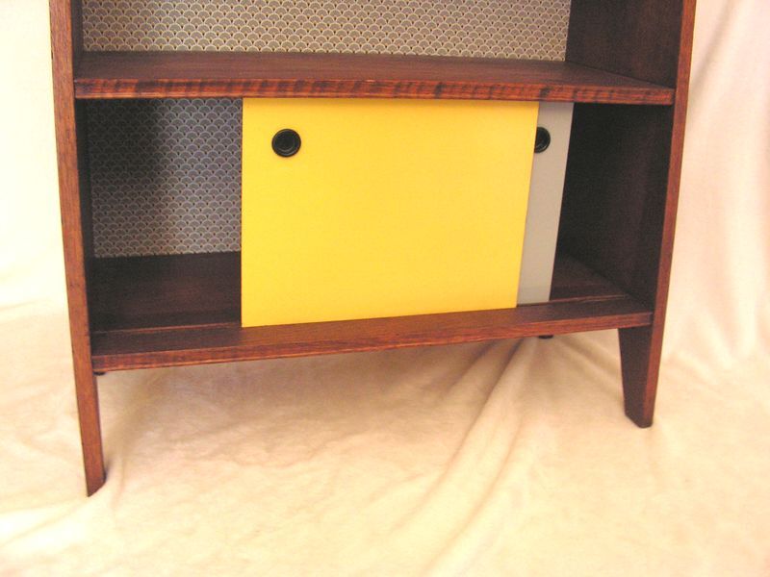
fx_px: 801
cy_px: 288
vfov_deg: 39.7
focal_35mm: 36
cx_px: 385
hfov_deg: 51.4
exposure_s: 1/15
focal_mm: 6
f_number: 3.2
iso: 200
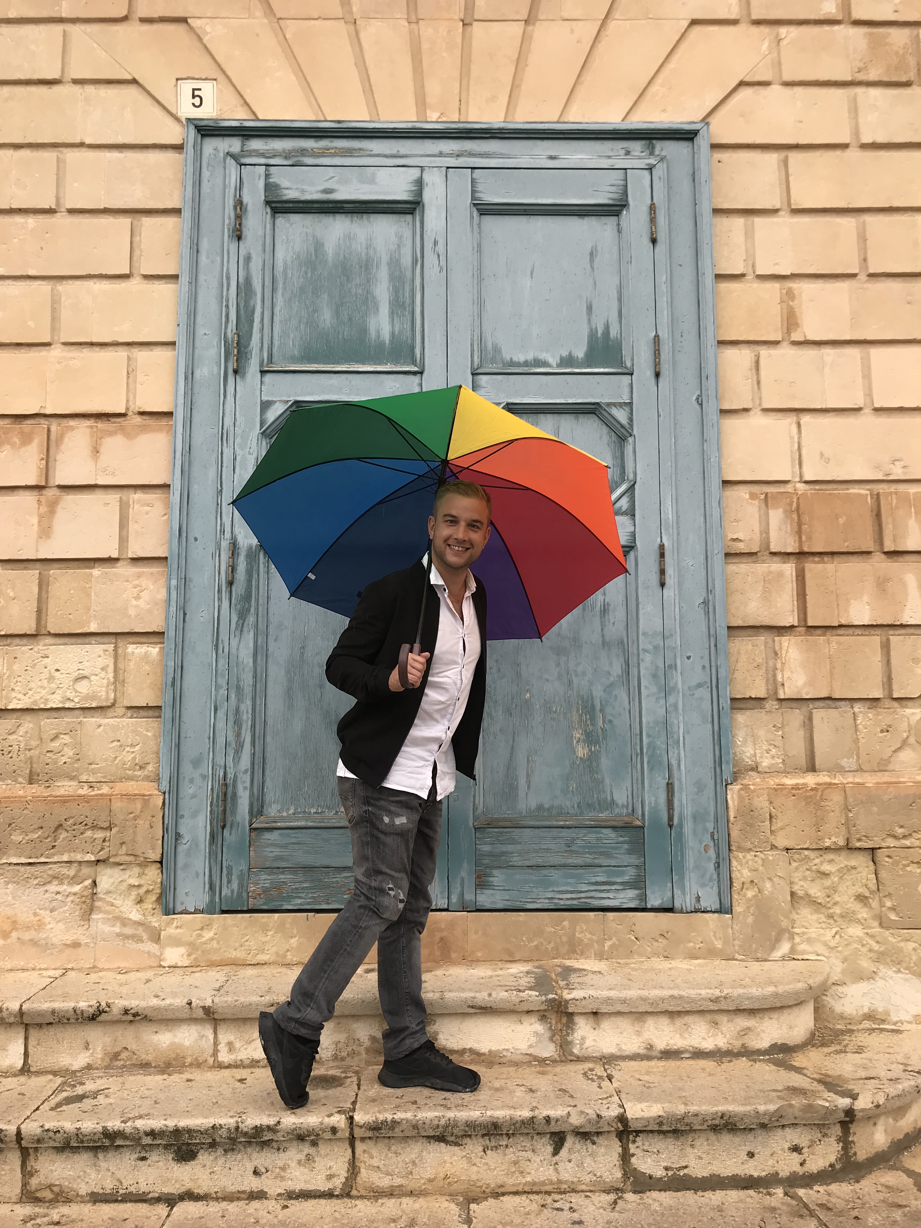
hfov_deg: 49.7
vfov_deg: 63.4
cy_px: 614
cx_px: 460
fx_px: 993
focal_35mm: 28
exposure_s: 1/336
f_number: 1.8
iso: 20
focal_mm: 3.99
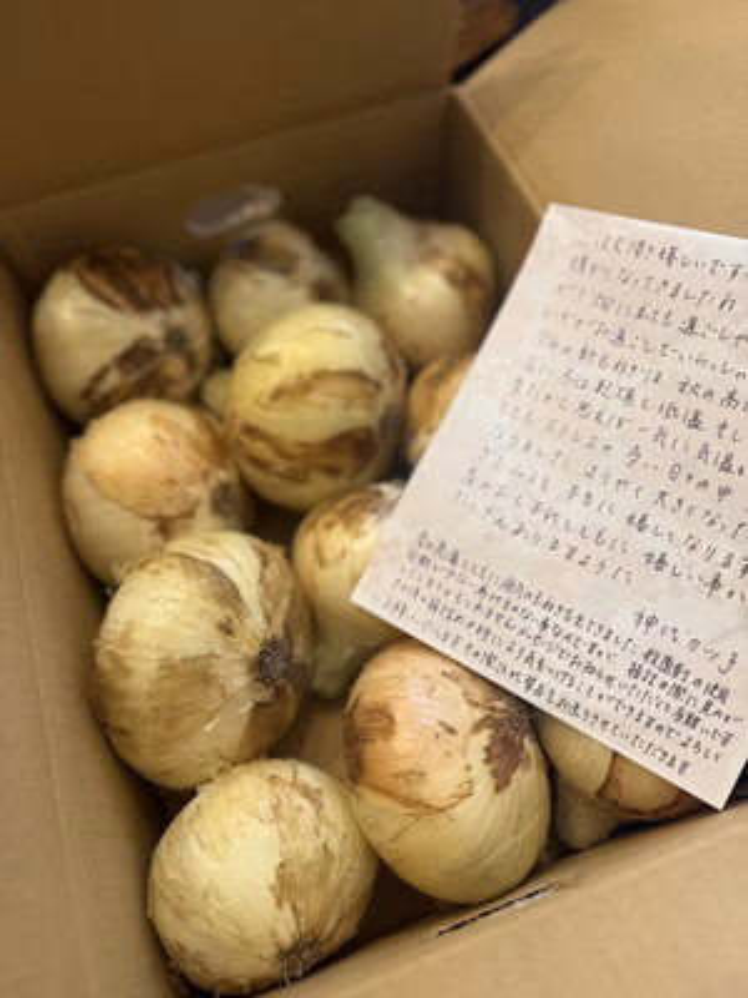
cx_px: 374
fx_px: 691
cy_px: 499
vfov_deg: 71.6
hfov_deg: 56.8
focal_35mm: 24
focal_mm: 6.76
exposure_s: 1/60
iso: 125
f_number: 1.78
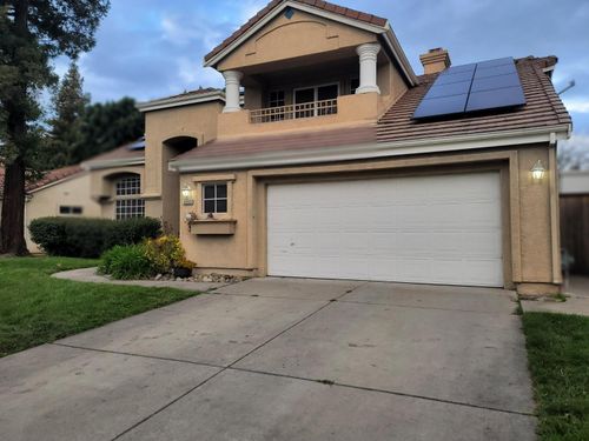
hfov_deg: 69.4
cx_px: 294
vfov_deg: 54.9
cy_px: 220
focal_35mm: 25
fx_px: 425
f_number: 1.8
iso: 32
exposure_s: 1/120
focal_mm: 7
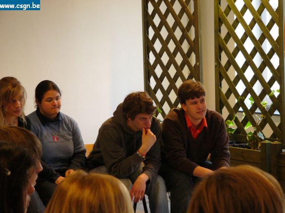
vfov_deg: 11.7
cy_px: 106
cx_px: 142
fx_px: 1046
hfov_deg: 15.5
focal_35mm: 127
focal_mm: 21.1
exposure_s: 1/50
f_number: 2.8
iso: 200
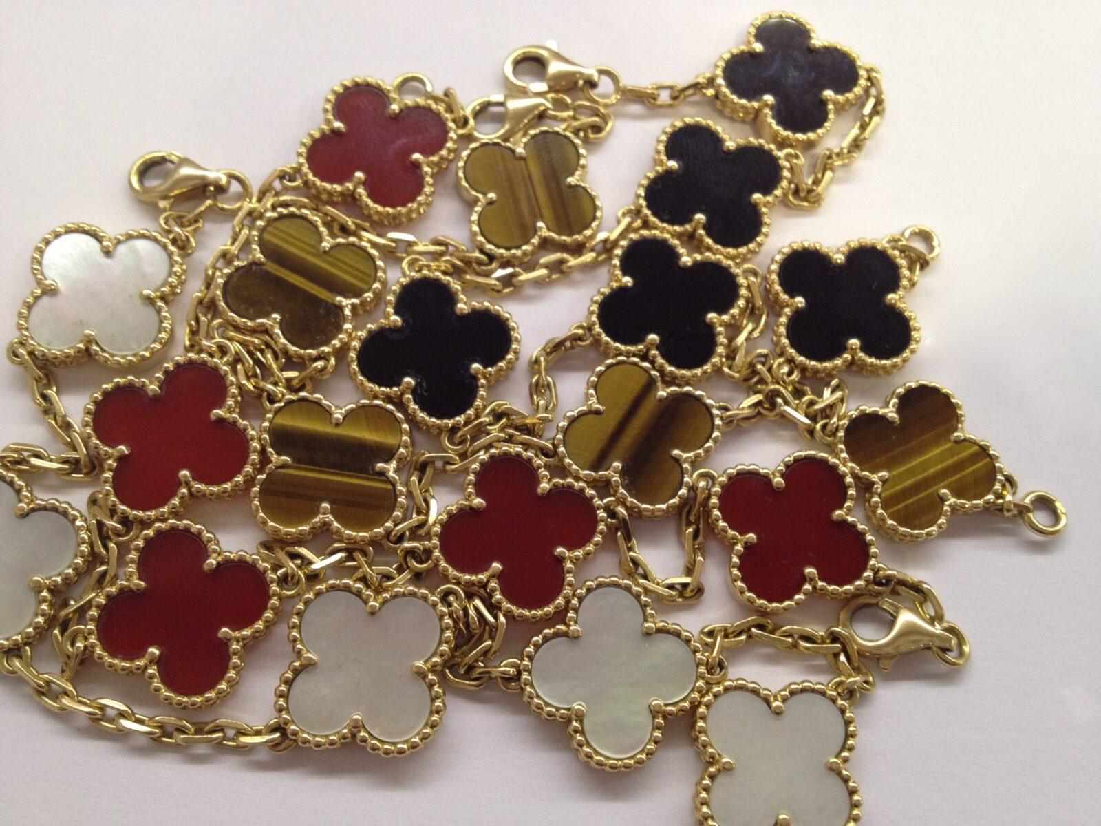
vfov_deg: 40.7
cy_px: 413
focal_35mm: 35
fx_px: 1113
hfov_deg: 52.6
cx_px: 550
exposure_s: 1/20
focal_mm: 4.28
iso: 160
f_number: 2.4
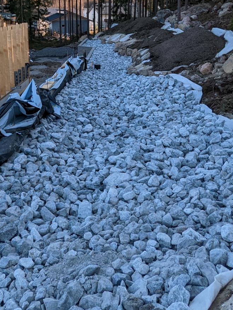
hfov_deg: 36.7
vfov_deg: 46.3
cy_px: 83
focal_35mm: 39
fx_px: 349
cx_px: 90
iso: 48
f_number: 2.2
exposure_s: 1/608
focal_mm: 2.35
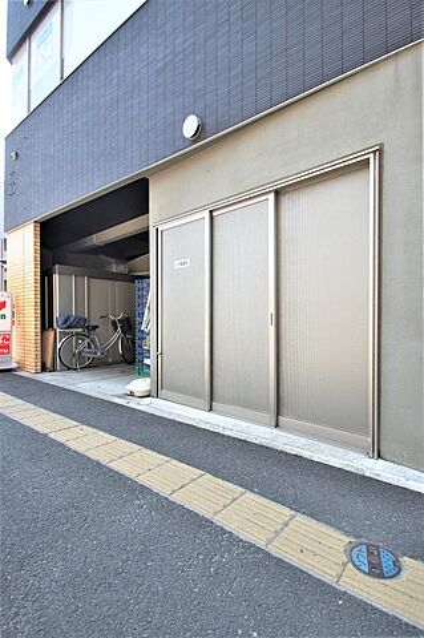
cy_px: 319
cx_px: 212
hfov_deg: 77.2
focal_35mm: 15
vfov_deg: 100.4
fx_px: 266
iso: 100
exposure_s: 1/100
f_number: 6.3
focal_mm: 10
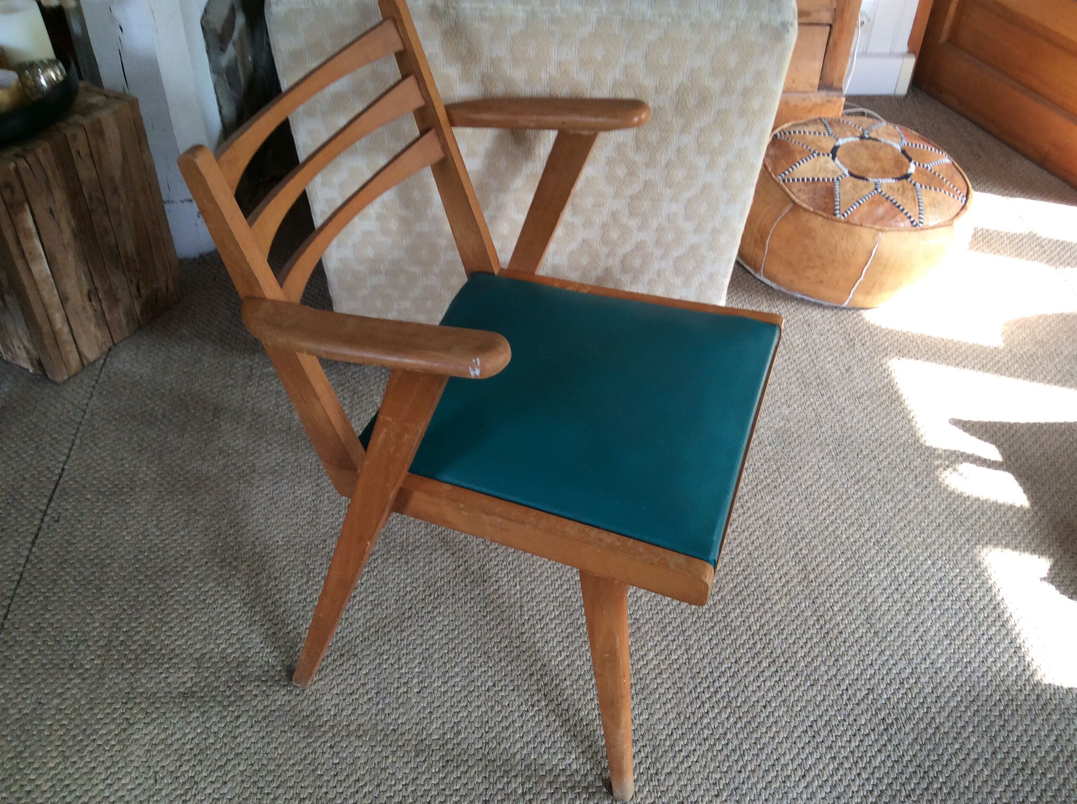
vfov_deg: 42.8
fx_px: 1025
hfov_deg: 55.4
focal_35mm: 33
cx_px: 551
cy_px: 399
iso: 50
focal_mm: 3.3
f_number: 2.4
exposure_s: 1/25
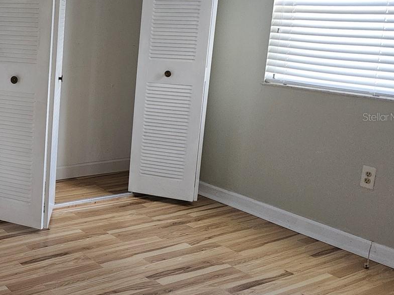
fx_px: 535
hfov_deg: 36.7
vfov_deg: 30.8
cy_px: 117
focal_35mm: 47
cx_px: 8
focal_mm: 6.3
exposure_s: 1/40
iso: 125
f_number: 1.7
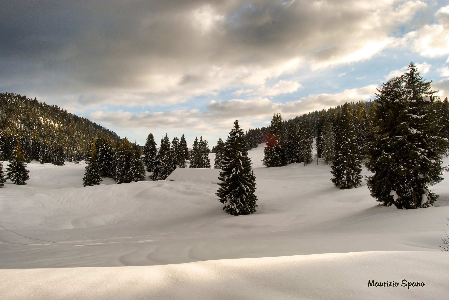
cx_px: 224
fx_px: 337
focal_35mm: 27
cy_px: 150
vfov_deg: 48.1
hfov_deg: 67.3
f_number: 13
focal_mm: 18
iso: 200
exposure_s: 1/125
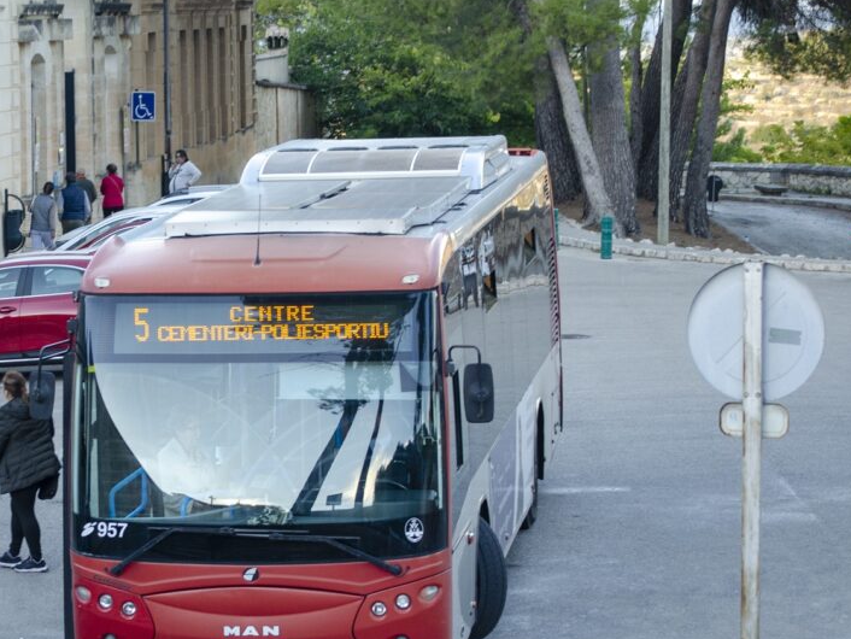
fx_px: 3315
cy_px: 382
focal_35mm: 135
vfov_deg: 11.0
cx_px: 143
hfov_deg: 14.5
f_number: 5
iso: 400
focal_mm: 55
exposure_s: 1/100
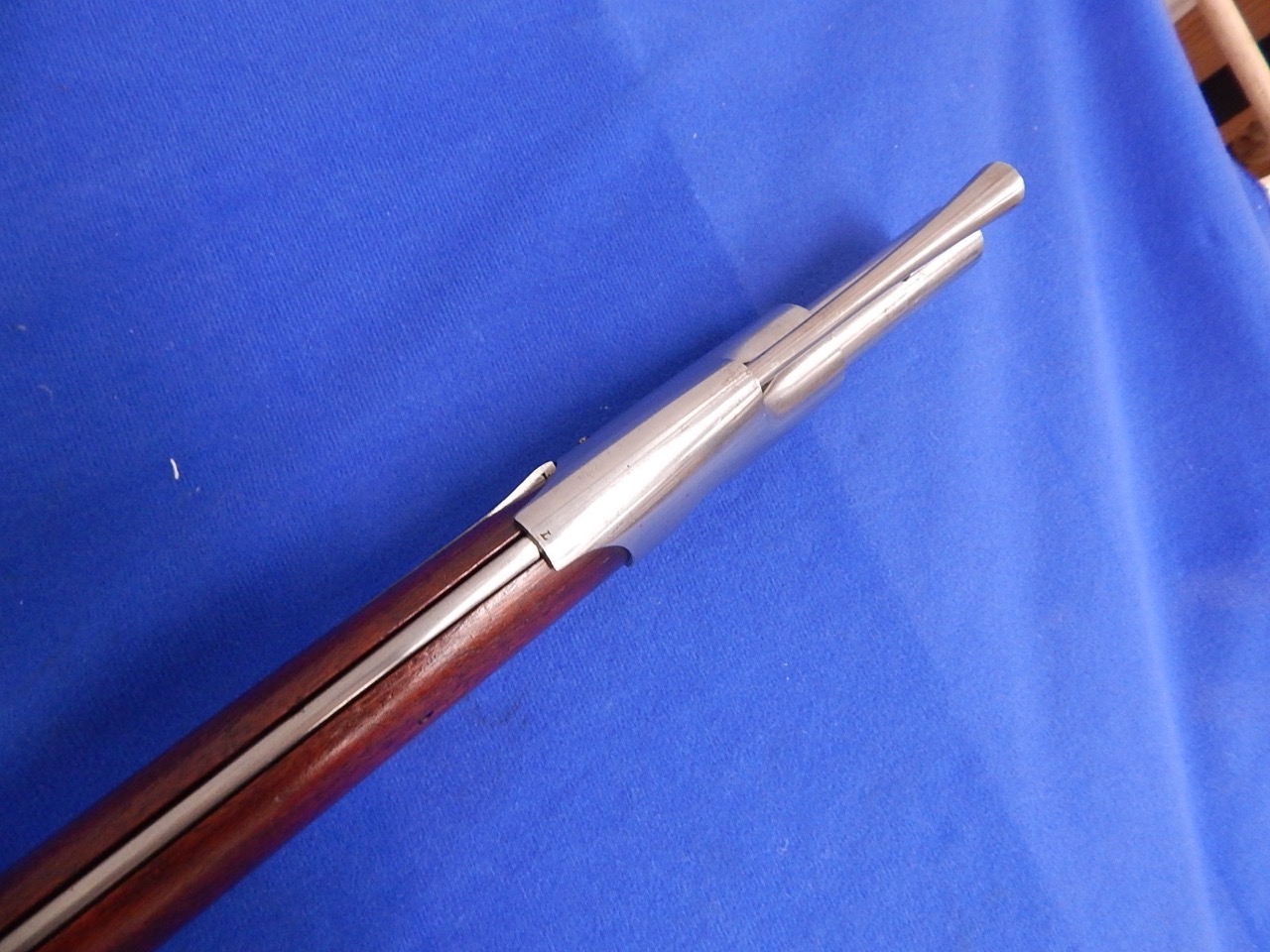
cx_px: 635
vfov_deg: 61.1
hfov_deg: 76.4
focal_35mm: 22
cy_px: 476
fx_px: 807
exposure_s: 1/25
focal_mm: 4
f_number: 3
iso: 400
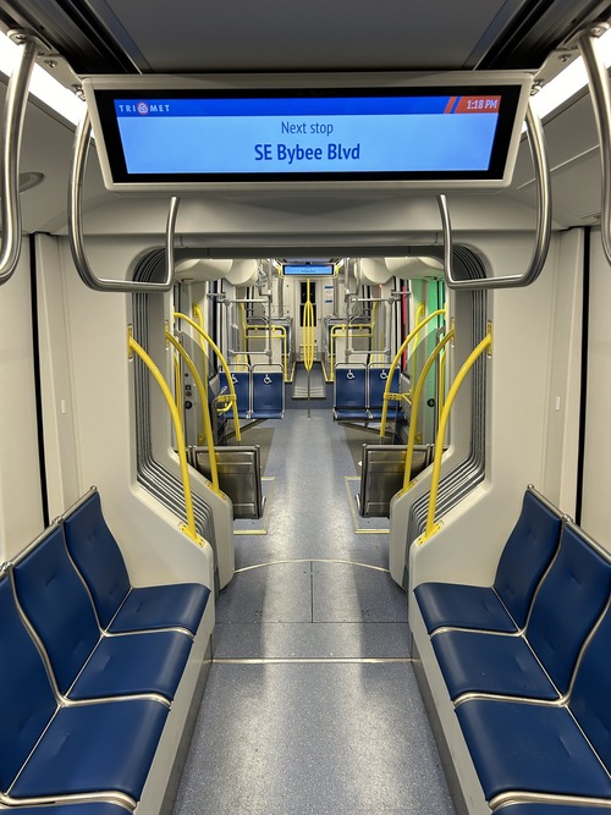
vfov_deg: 67.3
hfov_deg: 53.0
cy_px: 408
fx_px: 612
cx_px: 306
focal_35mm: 26
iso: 125
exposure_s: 1/120
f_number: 1.5
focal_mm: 5.7
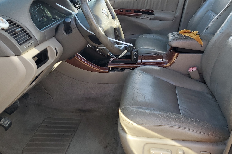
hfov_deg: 54.0
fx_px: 226
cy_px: 56
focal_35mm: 35
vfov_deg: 37.6
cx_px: 141
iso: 50
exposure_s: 1/175
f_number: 1.5
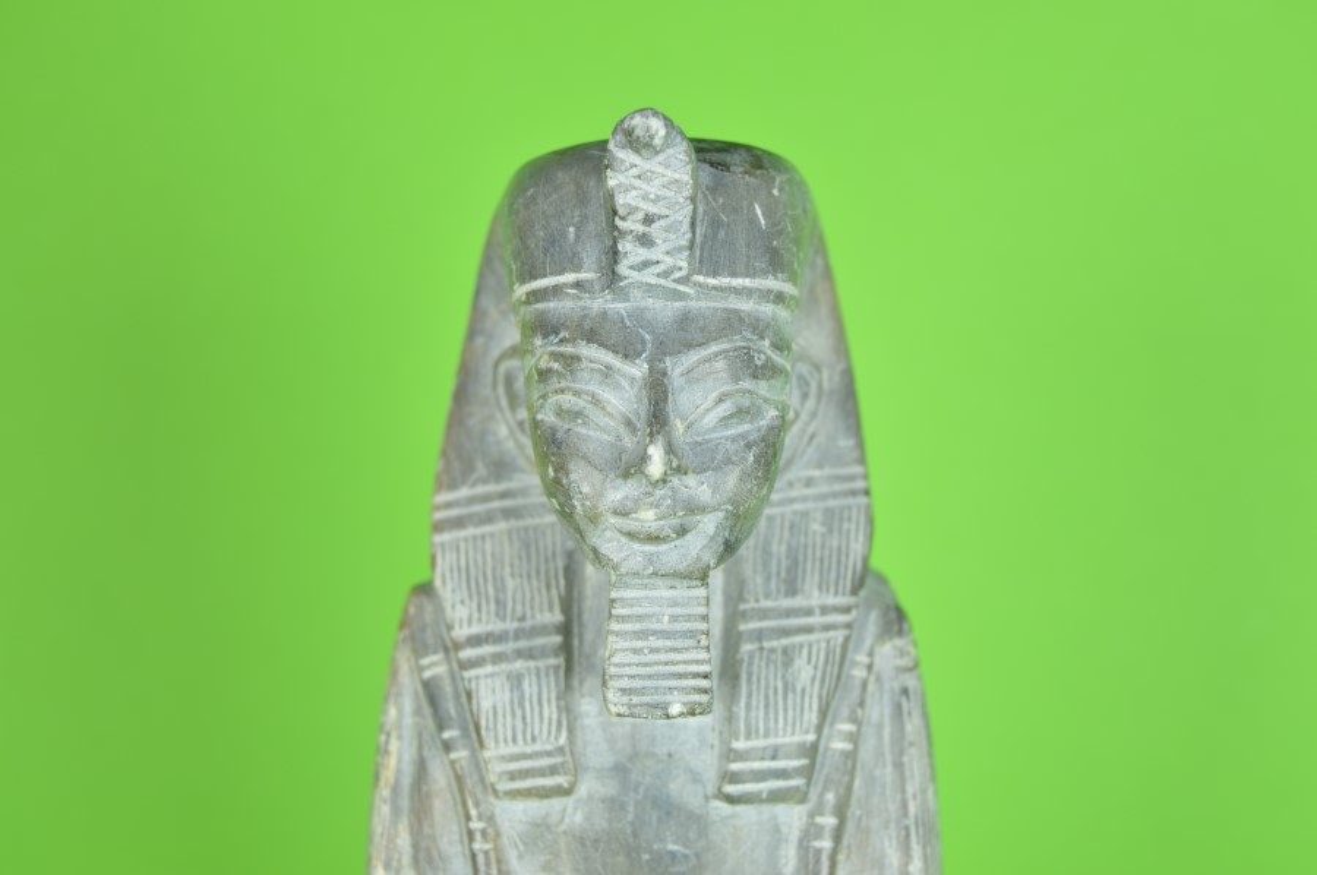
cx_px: 658
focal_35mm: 48
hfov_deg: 41.2
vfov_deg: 28.0
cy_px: 438
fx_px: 1754
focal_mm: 32
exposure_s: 1/125
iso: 100
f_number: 6.3
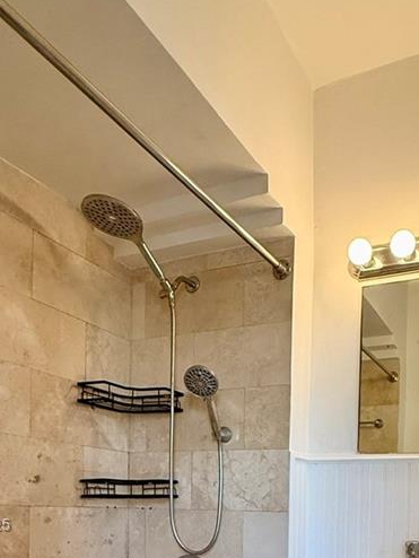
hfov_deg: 40.7
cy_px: 526
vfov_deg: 47.1
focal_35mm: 34
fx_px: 548
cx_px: 309
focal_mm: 2.22
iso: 200
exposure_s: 1/60
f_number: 2.2
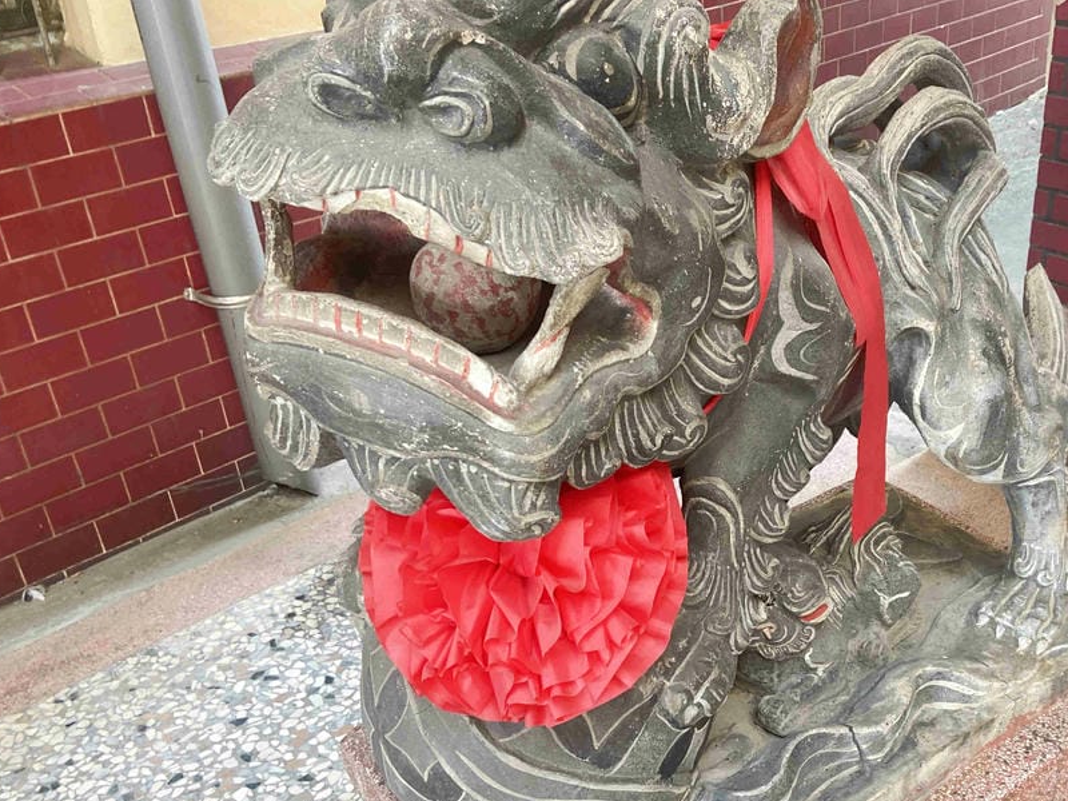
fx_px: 1203
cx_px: 696
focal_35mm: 39
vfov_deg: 36.6
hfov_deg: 47.2
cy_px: 493
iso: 125
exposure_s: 1/120
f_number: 1.8
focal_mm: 4.25
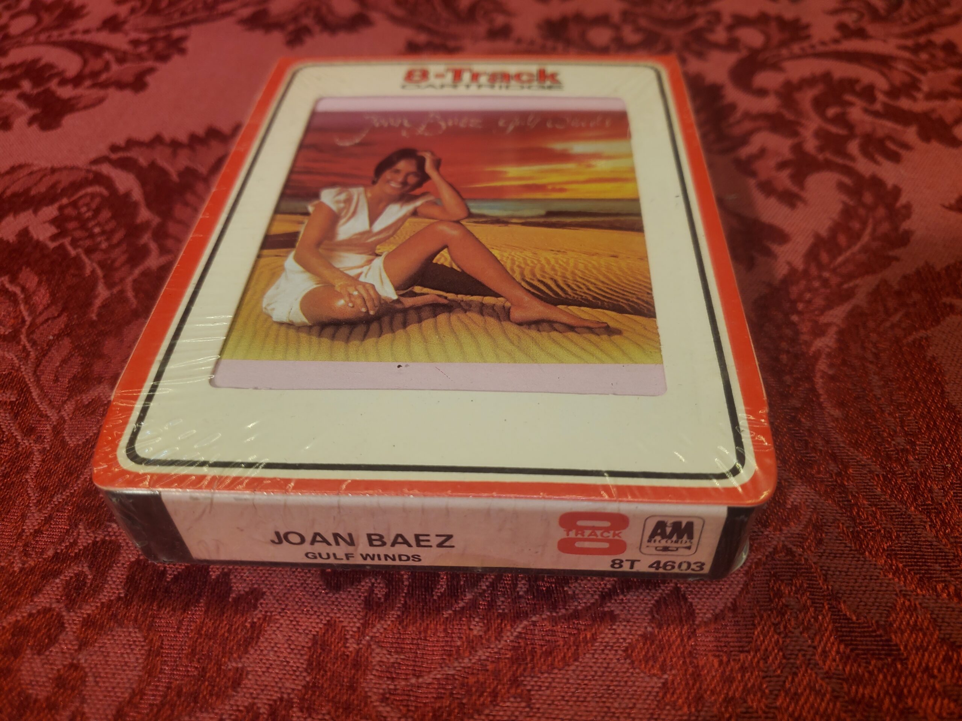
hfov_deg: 67.3
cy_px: 360
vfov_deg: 53.1
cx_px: 481
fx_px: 723
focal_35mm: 26
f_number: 1.5
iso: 50
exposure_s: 1/120
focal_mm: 4.3
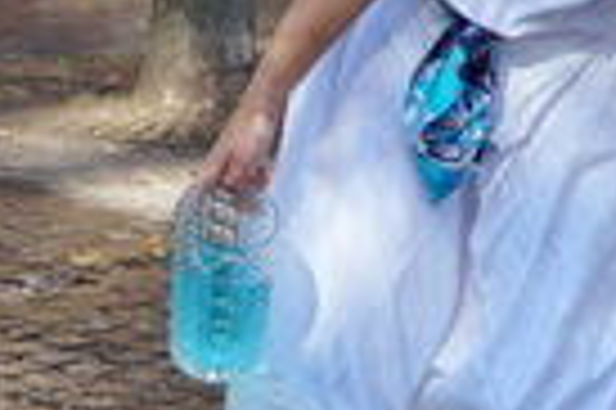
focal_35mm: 230
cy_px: 54
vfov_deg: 5.9
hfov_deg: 8.9
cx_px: -103
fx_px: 3934
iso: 1000
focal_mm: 35
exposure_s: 1/2000
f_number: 4.5
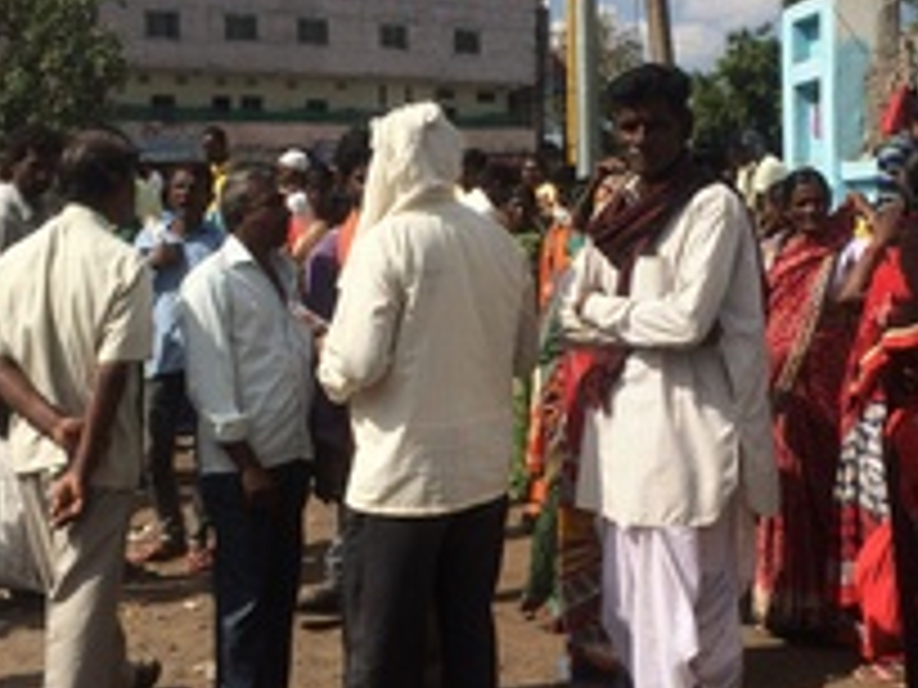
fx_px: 1432
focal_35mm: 54
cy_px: 304
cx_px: 450
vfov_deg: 27.0
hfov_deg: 35.5
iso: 32
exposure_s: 1/3425
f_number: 2.2
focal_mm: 4.15
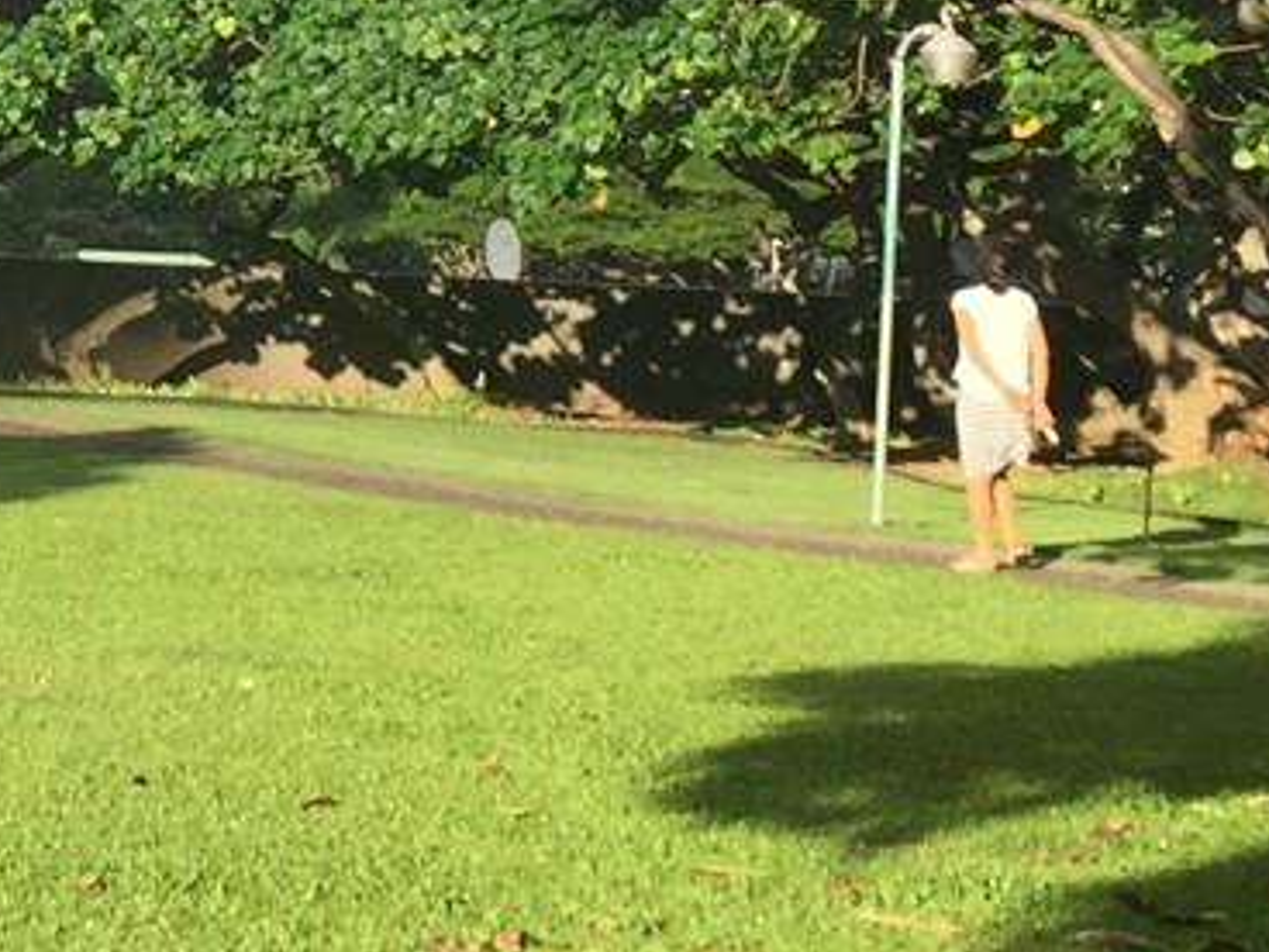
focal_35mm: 126
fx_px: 4619
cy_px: 103
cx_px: -717
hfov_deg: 14.4
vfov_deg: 11.7
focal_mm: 4.15
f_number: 2.2
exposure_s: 1/1199
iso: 32
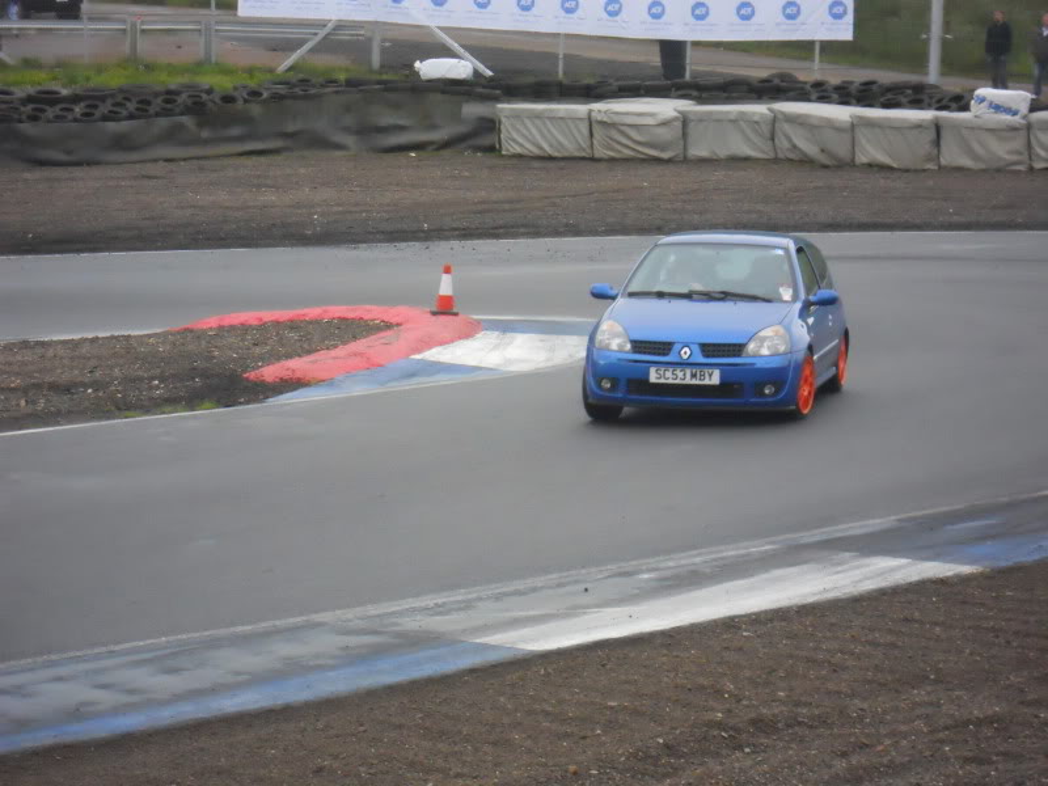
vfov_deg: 10.6
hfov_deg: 14.1
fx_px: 4239
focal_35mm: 140
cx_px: 524
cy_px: 393
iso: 800
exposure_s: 1/160
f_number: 6.6
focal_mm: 25
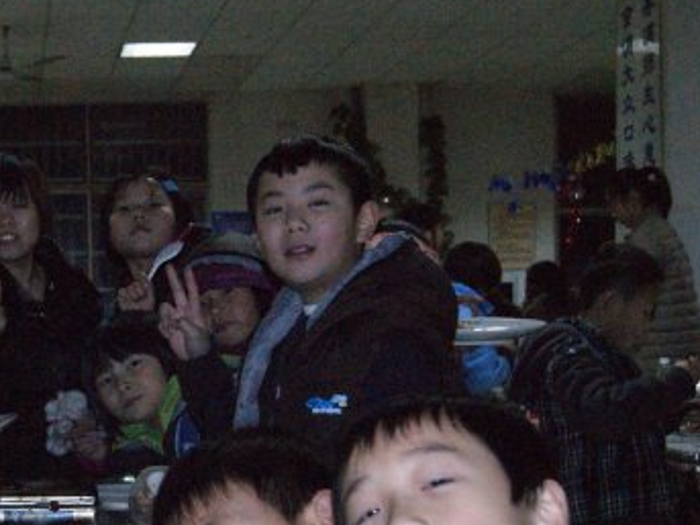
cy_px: 379
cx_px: 0
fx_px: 1759
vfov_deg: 16.9
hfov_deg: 21.7
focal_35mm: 87
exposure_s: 1/60
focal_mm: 30
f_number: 5.6
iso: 3200
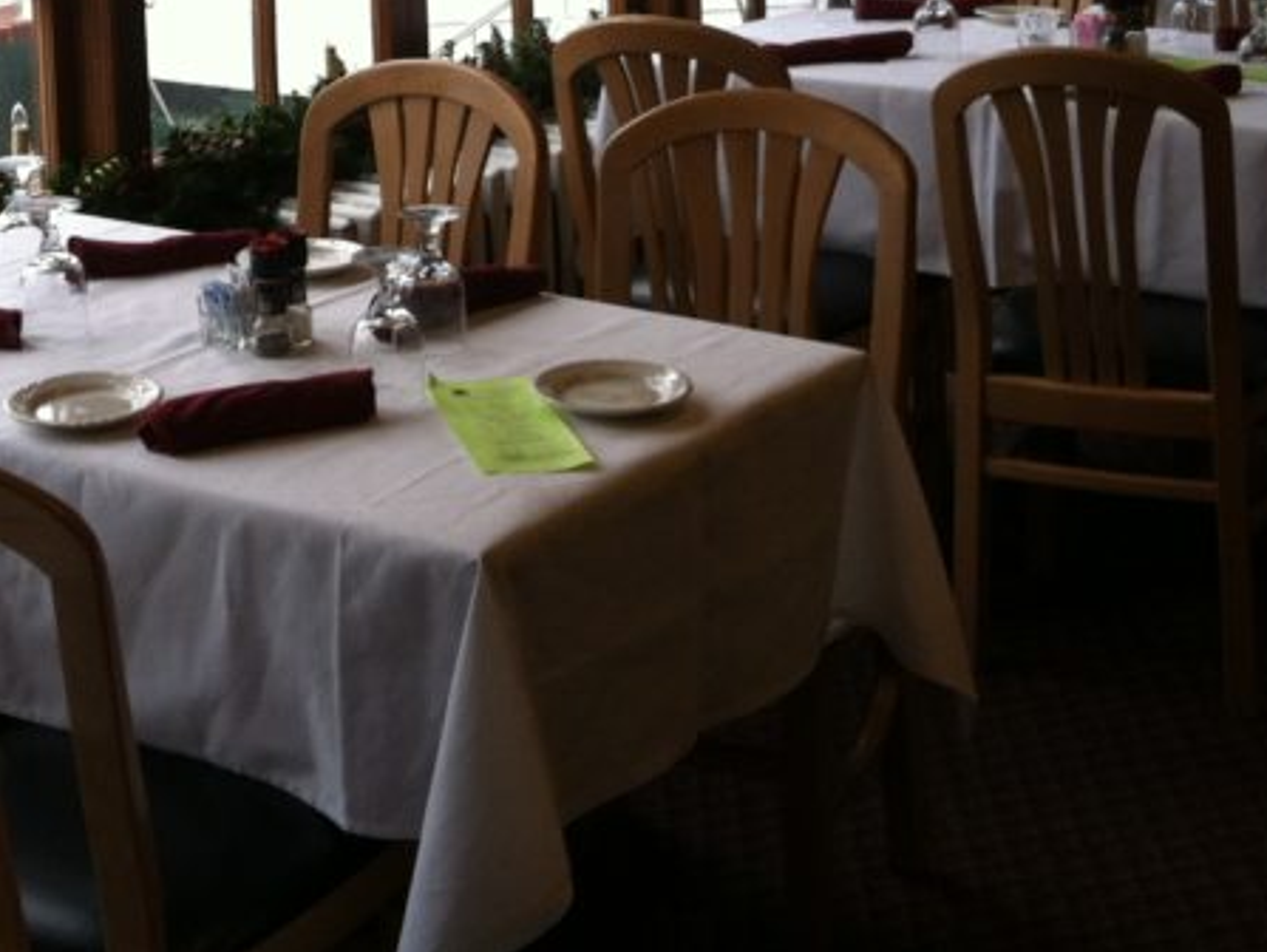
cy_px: -126
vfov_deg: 17.7
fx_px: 2930
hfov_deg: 24.1
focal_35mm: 80
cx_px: 312
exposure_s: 1/15
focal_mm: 3.85
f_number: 2.8
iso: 100
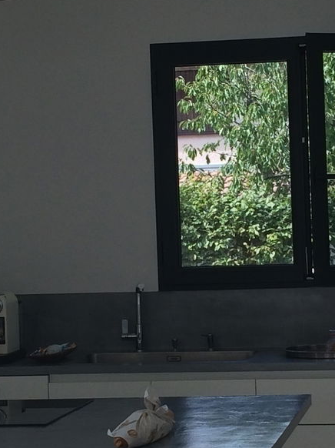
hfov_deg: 13.4
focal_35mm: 110
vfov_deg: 17.9
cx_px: 249
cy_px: 249
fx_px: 1420
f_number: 2.2
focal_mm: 4.12
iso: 32
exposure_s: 1/380
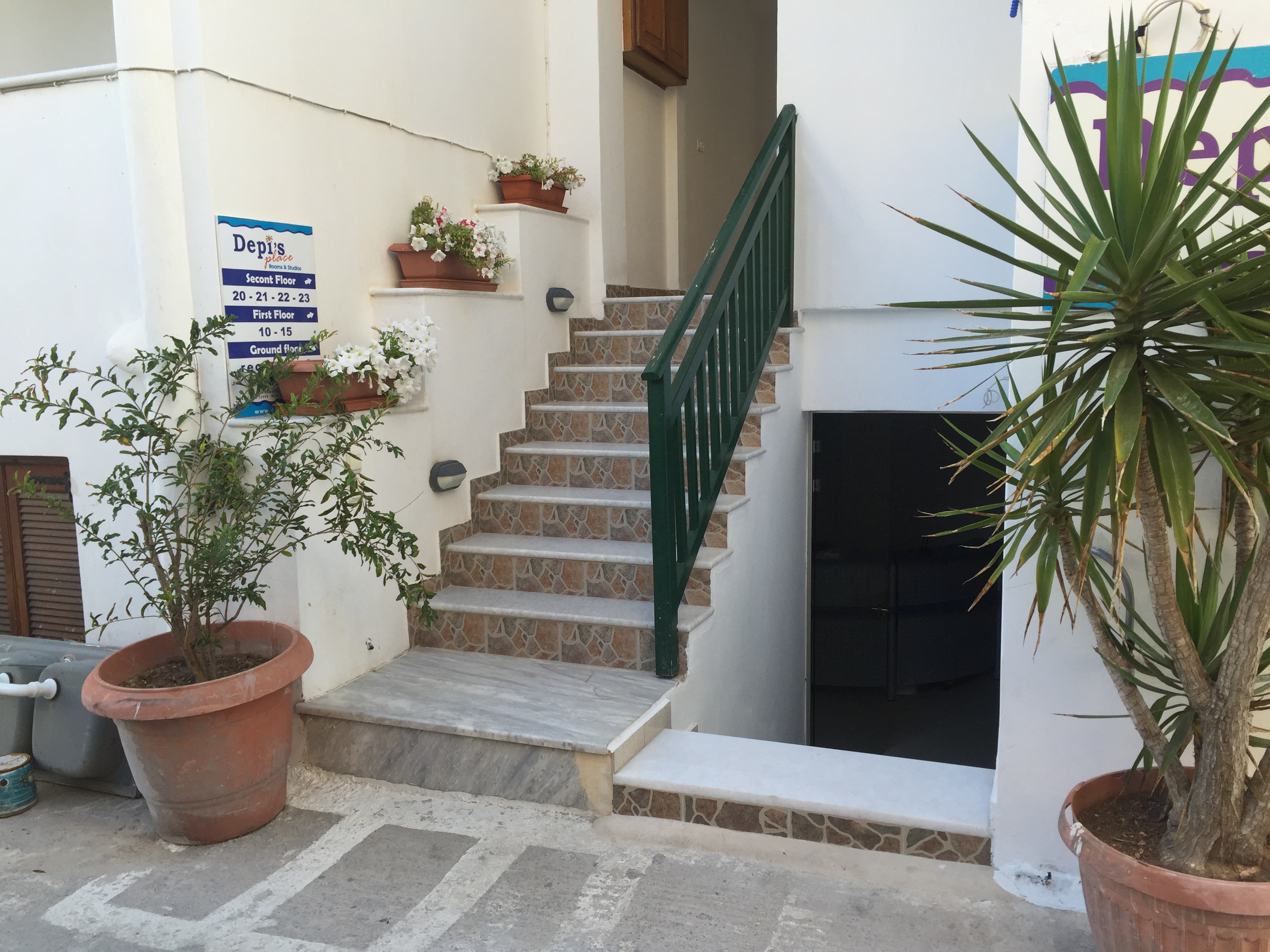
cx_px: 635
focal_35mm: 29
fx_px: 1064
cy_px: 476
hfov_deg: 61.7
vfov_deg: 48.2
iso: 32
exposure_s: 1/250
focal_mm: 4.15
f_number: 2.2
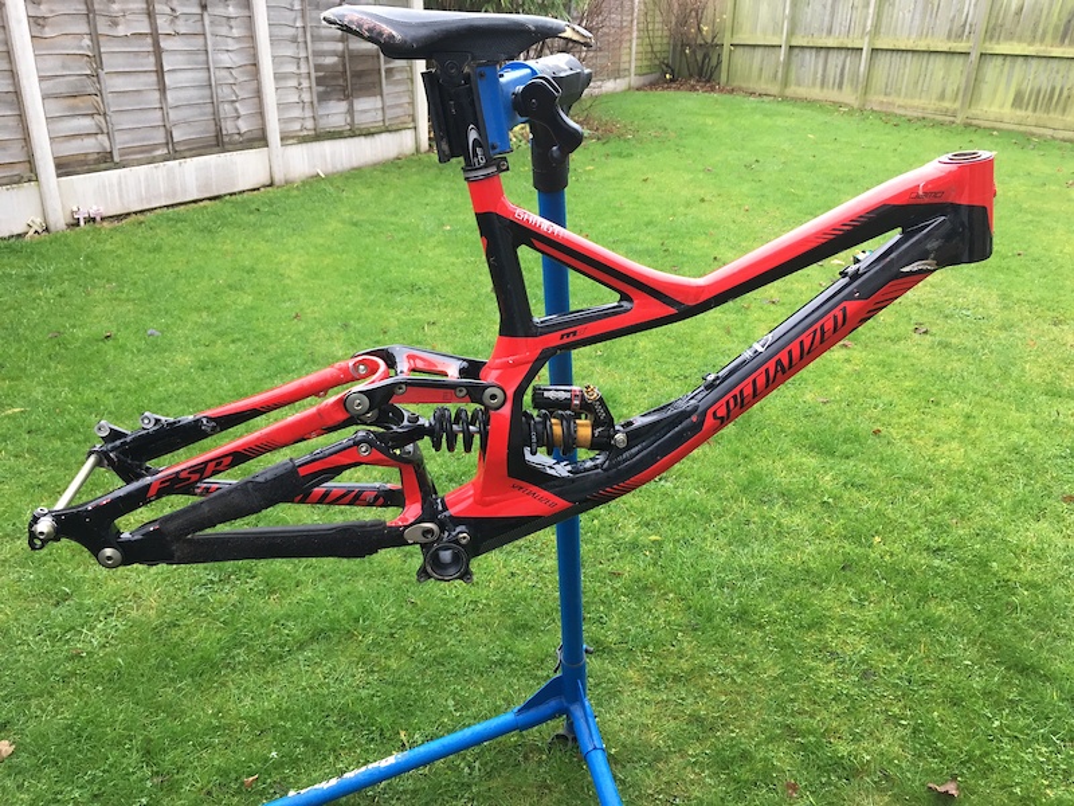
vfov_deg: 48.2
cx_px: 537
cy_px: 403
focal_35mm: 29
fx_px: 900
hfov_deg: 61.7
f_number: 2.2
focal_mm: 4.15
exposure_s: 1/33
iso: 50
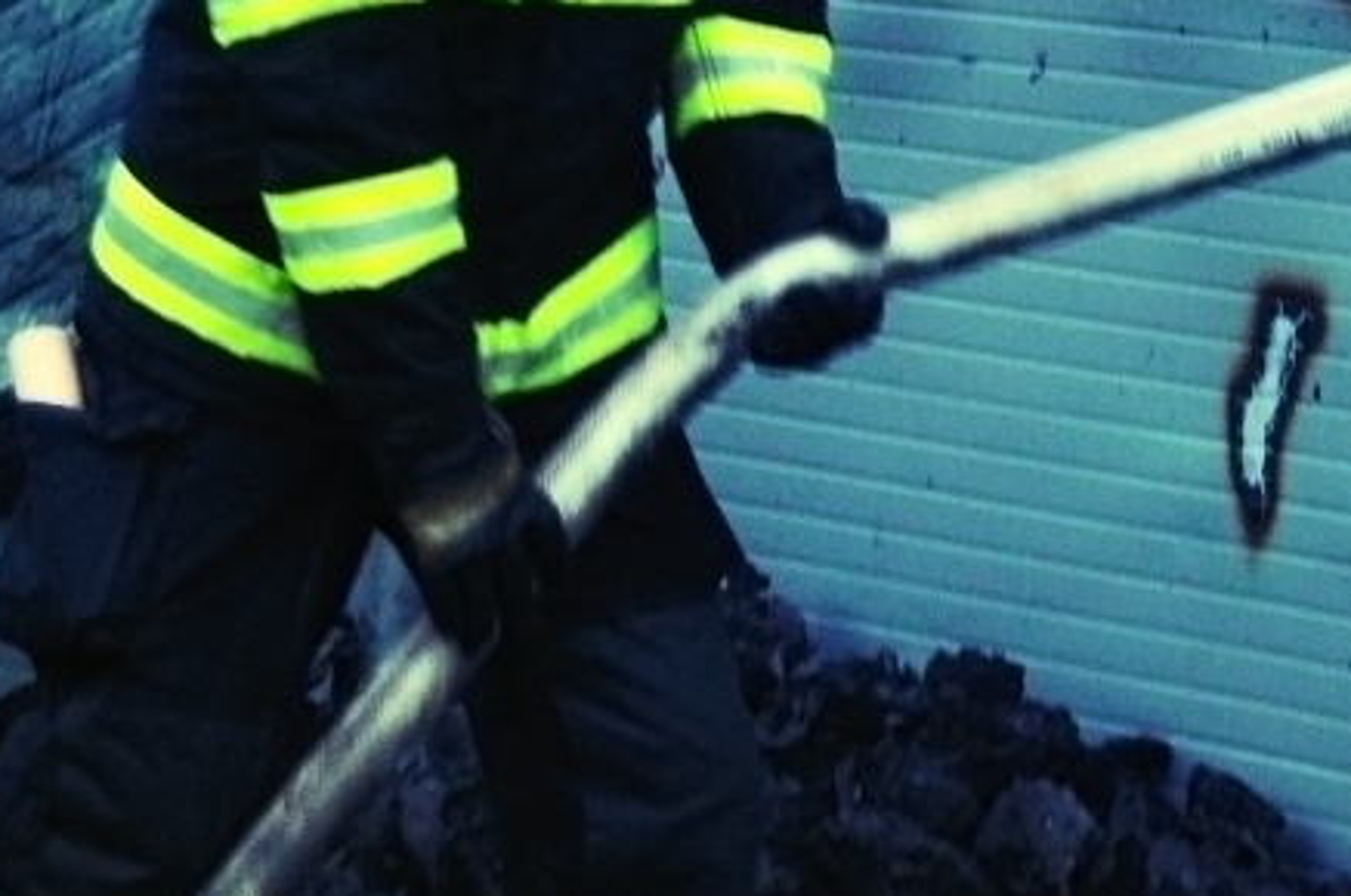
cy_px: -5
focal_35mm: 214
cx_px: 1175
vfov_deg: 6.4
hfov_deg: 9.6
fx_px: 8019
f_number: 4.8
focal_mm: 52
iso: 1600
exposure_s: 1/60
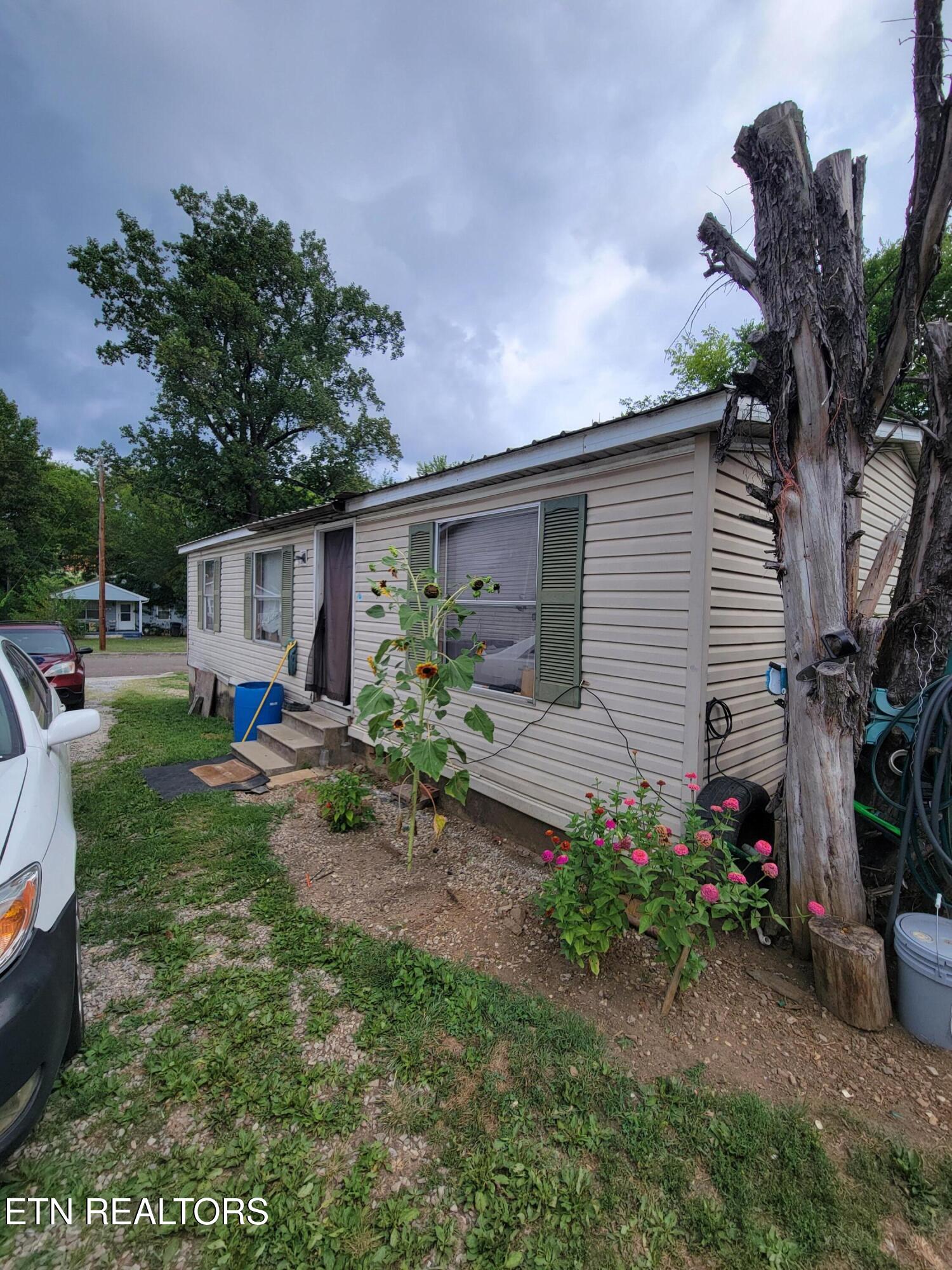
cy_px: 635
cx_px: 476
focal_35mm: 13
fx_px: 477
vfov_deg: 106.2
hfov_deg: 89.9
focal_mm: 2.2
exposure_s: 1/1170
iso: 50
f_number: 2.2
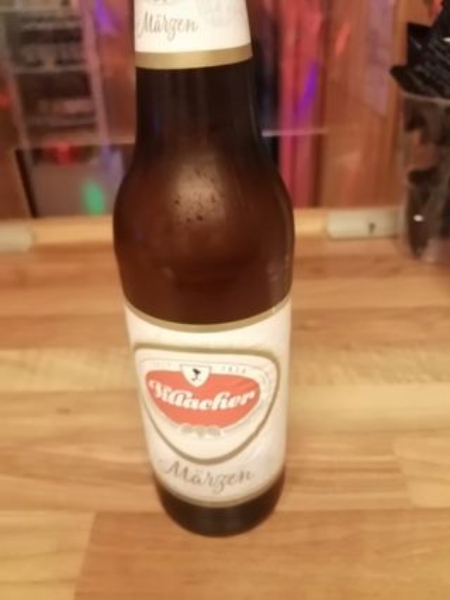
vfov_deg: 67.3
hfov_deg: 53.1
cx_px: 225
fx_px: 450
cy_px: 300
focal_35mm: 26
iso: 500
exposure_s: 1/33.3
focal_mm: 3.62
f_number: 1.8
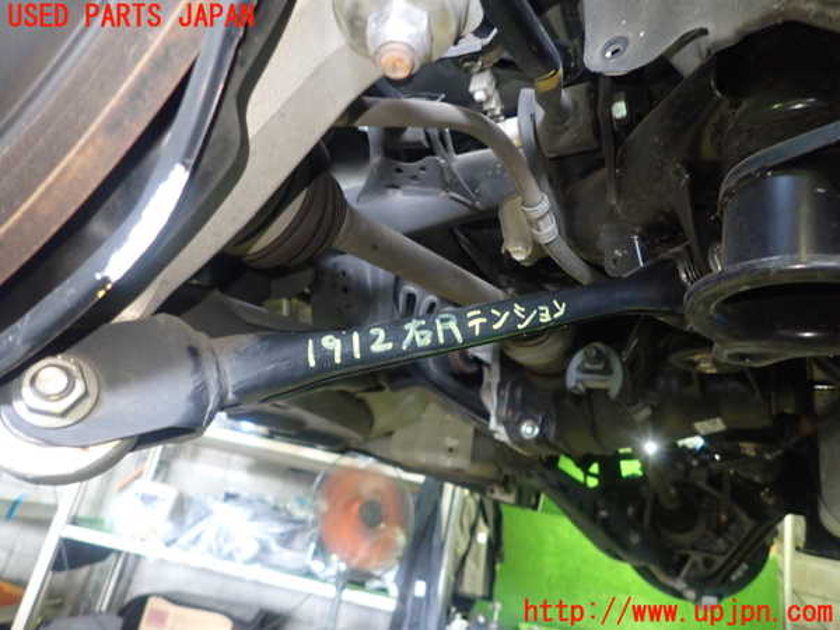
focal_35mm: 25
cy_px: 315
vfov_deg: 54.9
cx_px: 420
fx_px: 607
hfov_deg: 69.4
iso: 500
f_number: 2
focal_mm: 4.5
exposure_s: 1/30
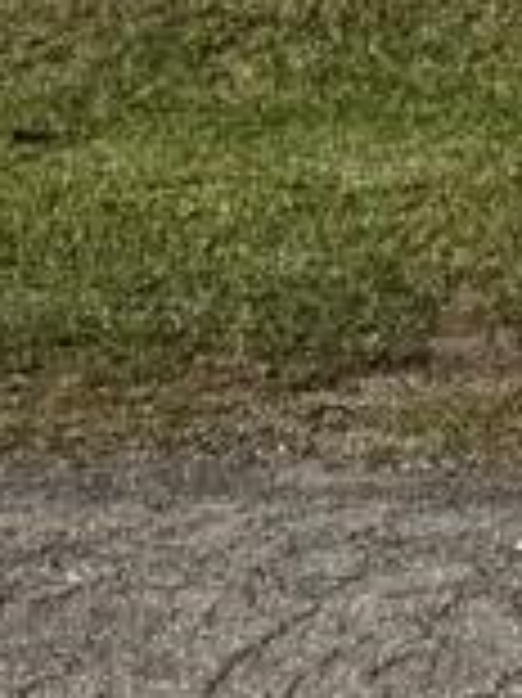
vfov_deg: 11.5
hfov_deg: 8.1
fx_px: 3201
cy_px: -549
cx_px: 1485
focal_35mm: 159
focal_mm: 6.76
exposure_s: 1/10417
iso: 80
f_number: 1.78
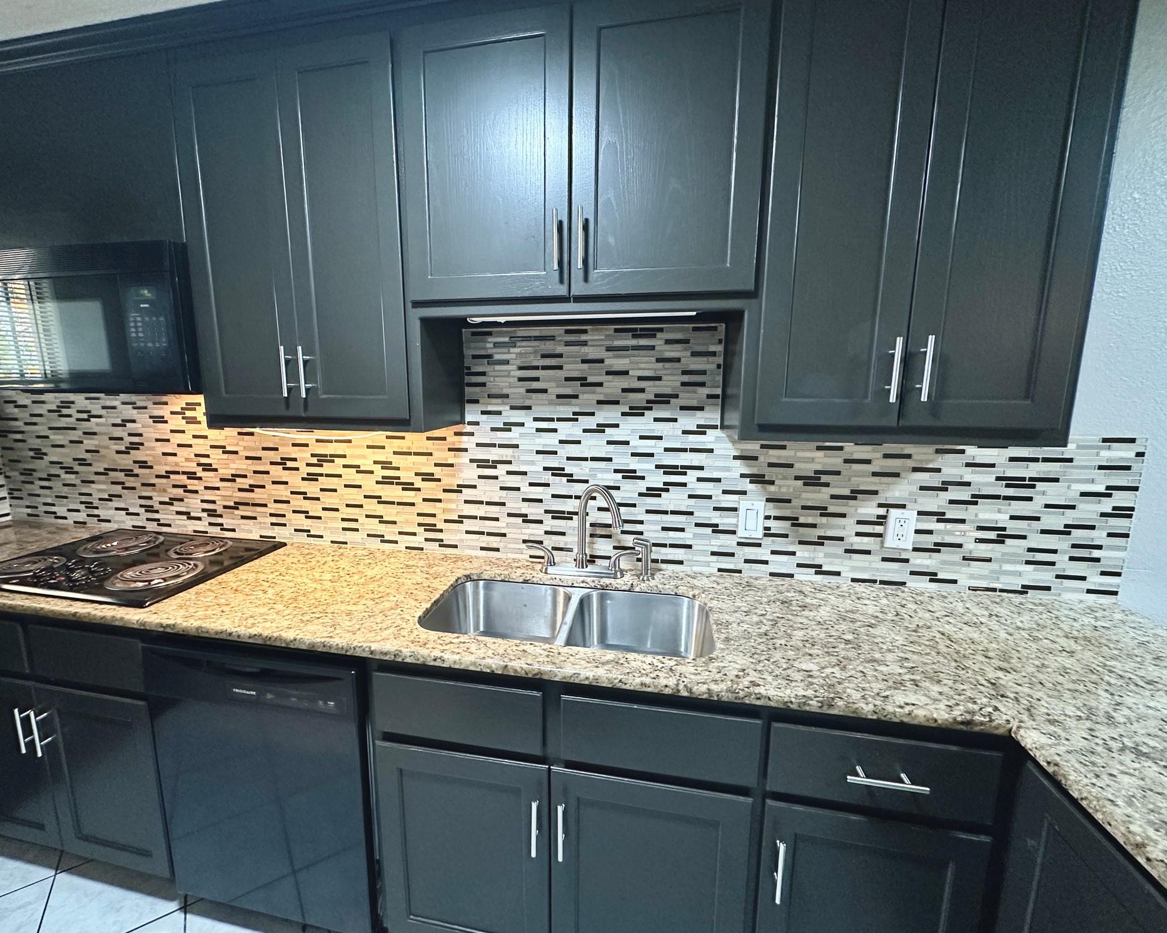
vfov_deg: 84.0
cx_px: 545
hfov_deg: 96.7
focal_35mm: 15
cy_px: 464
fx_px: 518
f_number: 2.2
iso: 500
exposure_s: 1/60
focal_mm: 2.22
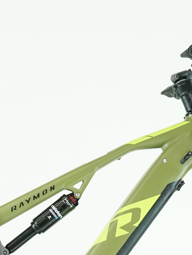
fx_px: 1198
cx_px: 64
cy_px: 259
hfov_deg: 9.2
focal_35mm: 162
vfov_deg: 12.1
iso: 3200
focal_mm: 53
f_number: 6.3
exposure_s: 1/200
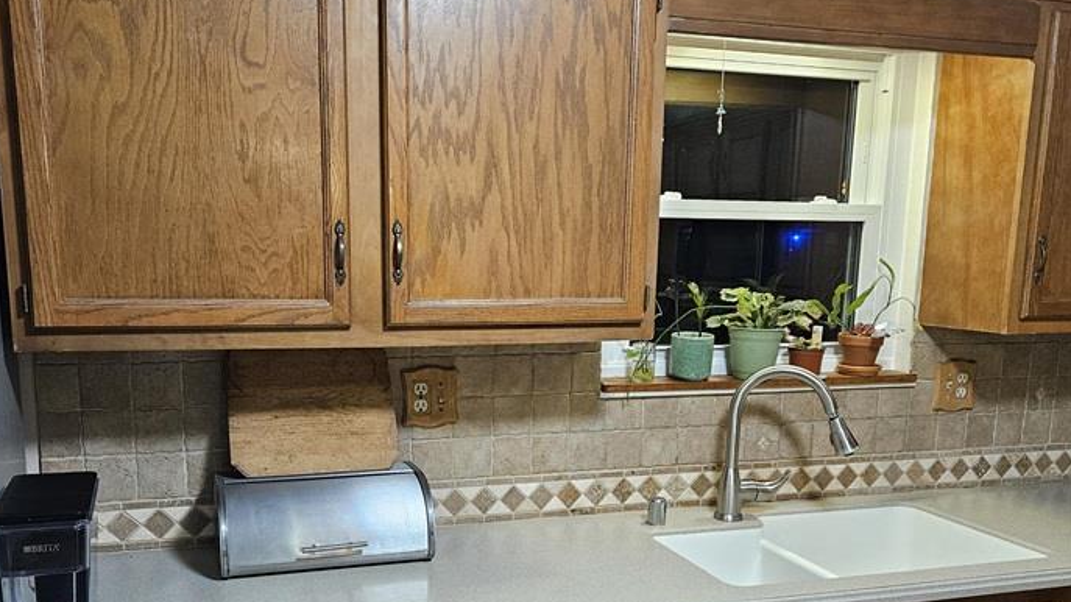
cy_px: 437
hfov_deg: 56.6
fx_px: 994
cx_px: 514
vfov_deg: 33.2
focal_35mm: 35
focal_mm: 5.4
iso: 800
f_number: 1.8
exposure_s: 1/120
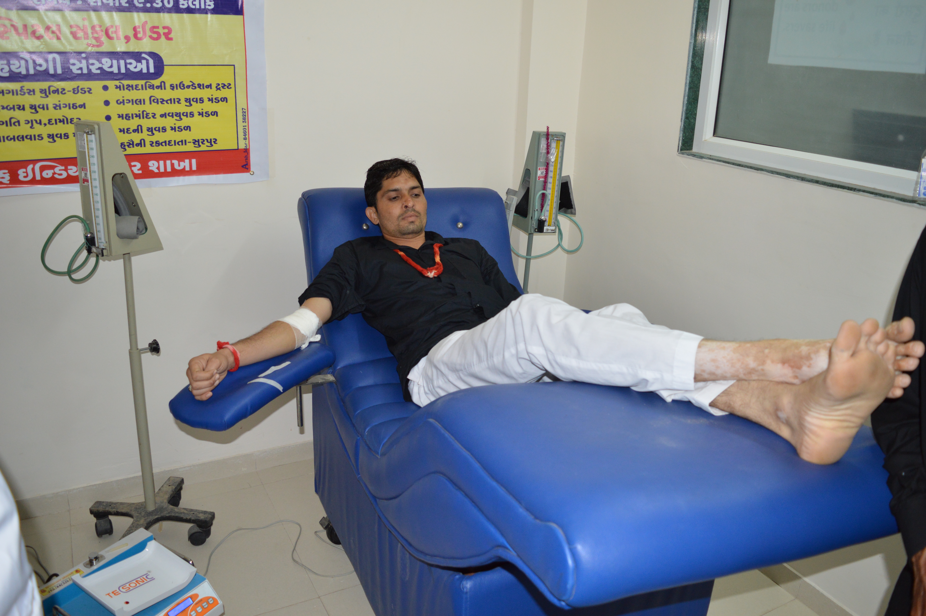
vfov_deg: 47.8
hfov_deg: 67.4
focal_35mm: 27
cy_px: 308
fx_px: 694
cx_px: 463
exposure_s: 1/60
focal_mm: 18
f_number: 3.5
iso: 560
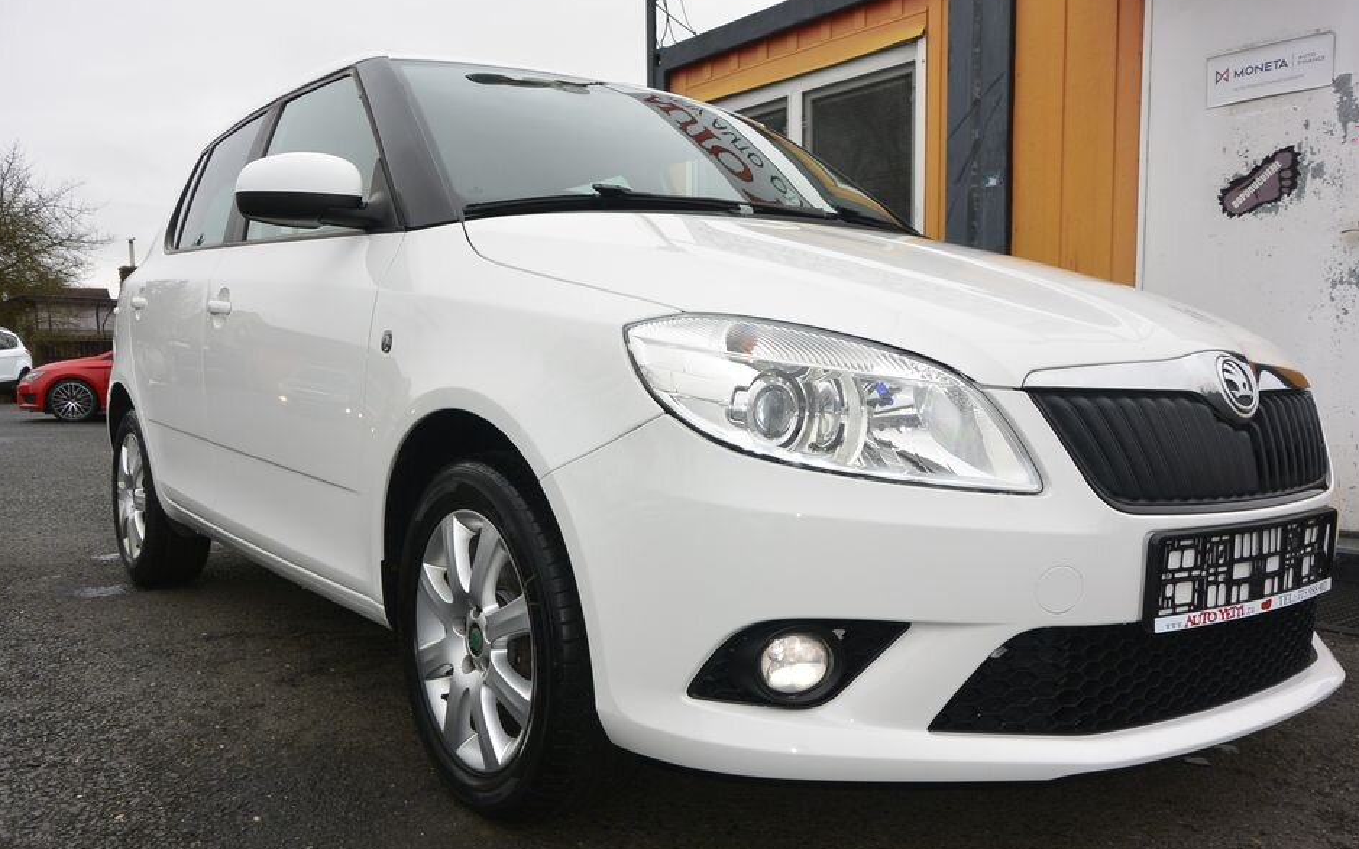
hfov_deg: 62.8
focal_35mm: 30
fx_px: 1111
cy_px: 472
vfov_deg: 41.8
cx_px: 728
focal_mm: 10
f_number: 4.5
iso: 160
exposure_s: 1/250
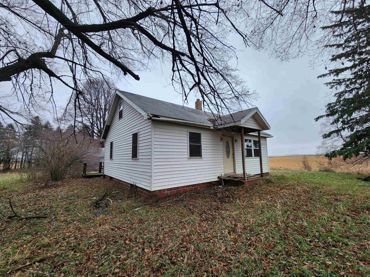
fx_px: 139
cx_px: 185
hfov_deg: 106.2
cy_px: 138
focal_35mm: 13
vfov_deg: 89.9
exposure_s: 1/60
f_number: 2.2
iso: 80
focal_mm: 2.2
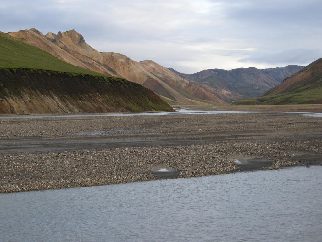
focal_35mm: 60
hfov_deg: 32.2
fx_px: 558
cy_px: 121
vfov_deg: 24.4
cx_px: 161
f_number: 3.9
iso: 100
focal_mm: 12.9
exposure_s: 1/114
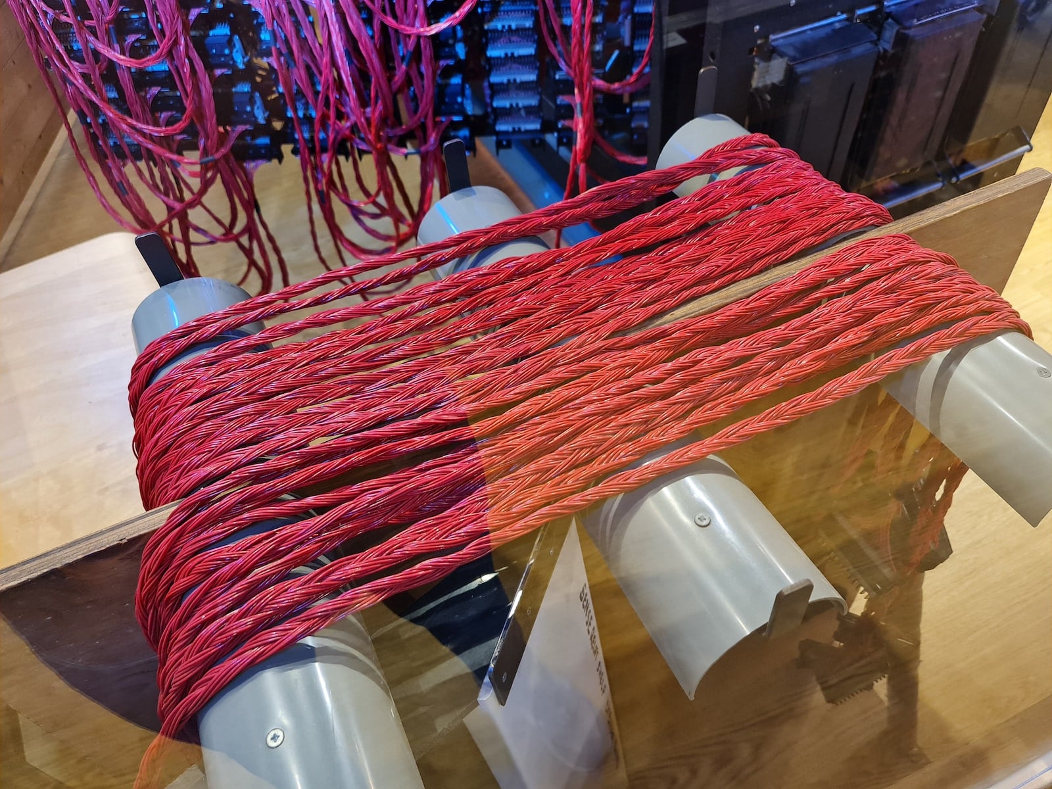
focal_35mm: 25
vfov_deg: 54.9
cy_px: 394
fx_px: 760
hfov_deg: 69.4
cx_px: 526
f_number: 1.8
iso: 400
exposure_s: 1/50
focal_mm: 7
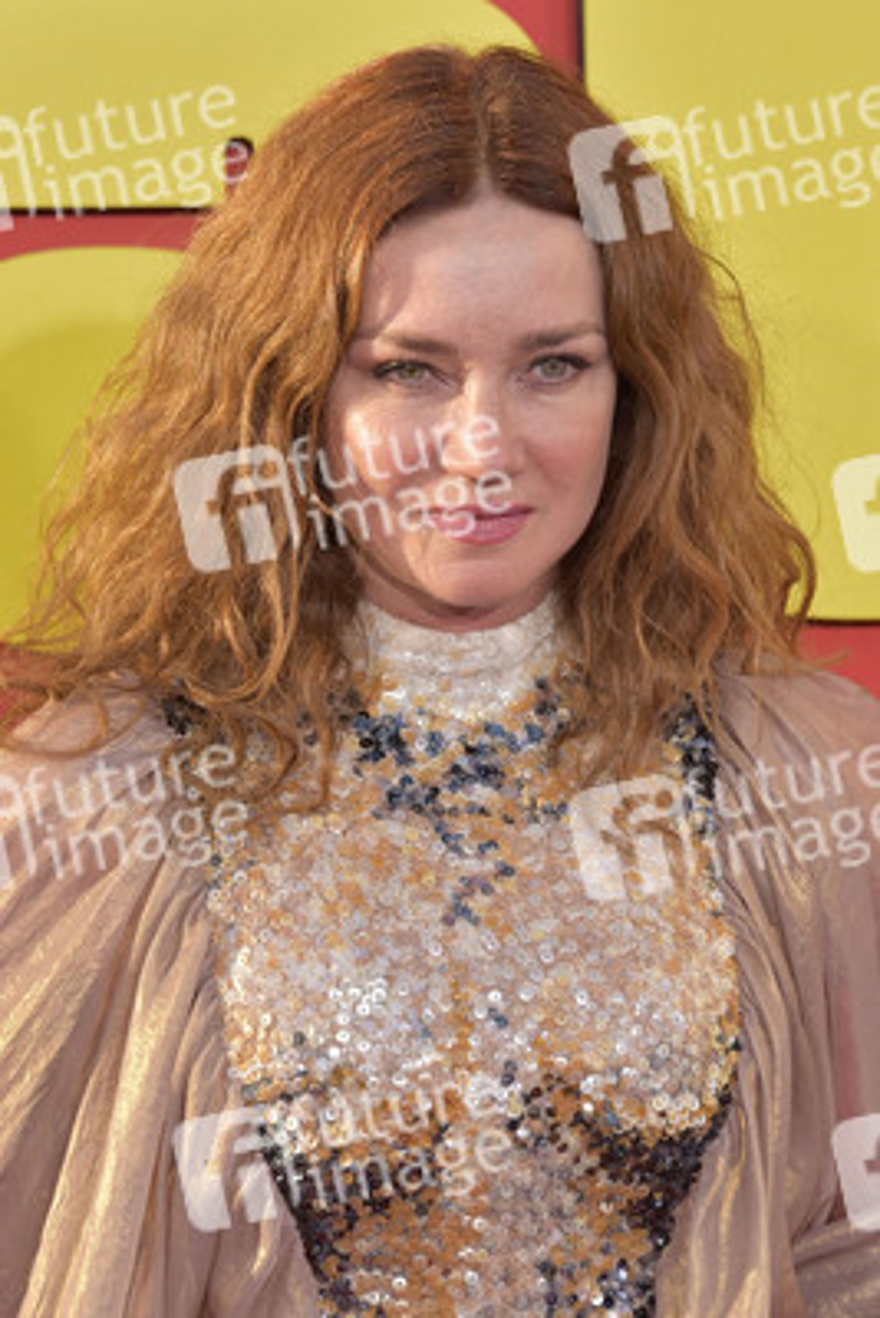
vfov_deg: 13.7
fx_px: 5495
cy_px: 659
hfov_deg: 9.2
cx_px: 440
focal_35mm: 150
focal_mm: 150
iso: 1250
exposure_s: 1/1250
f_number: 6.3
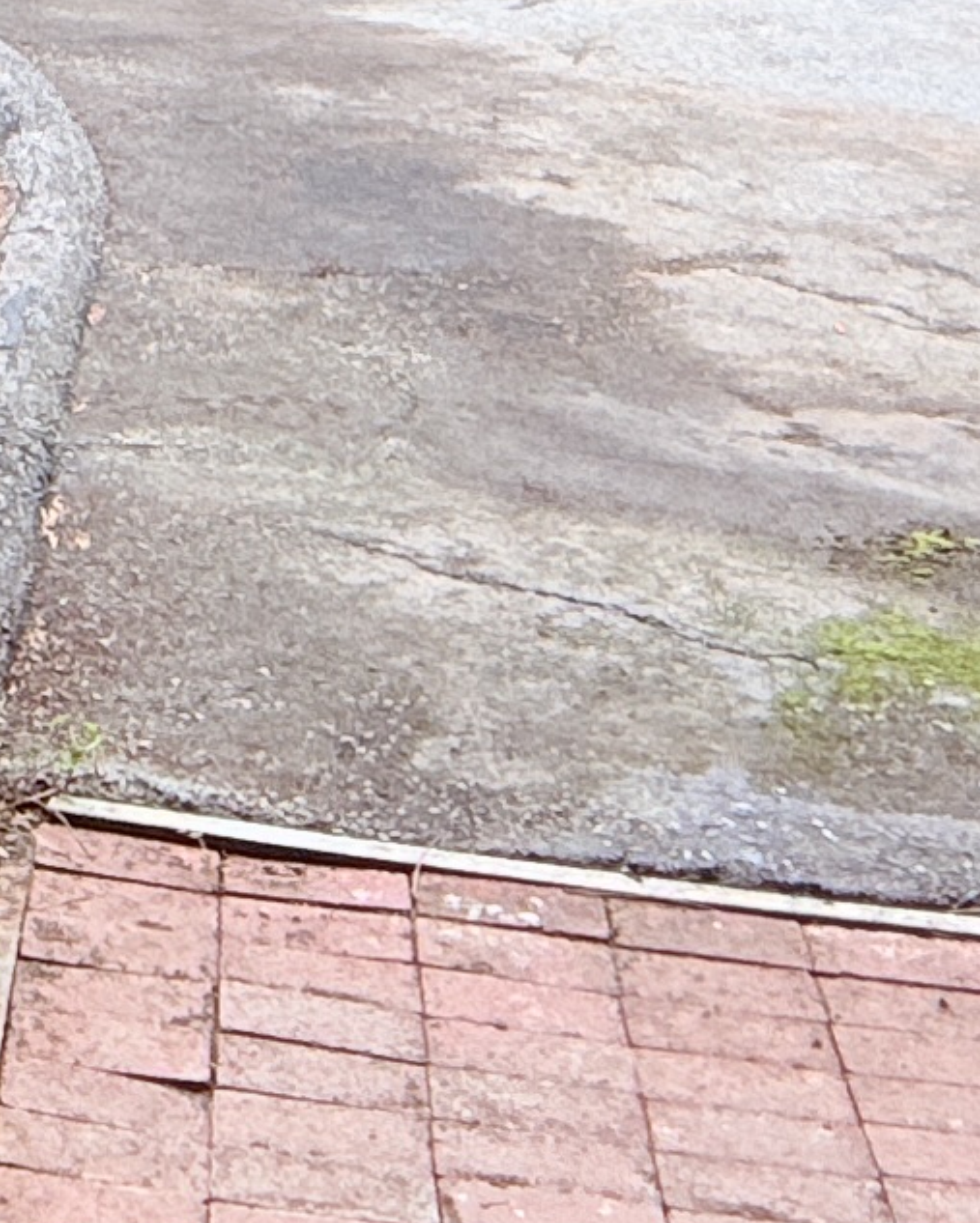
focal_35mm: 87
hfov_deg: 16.5
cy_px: -746
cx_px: -373
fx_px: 3152
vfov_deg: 18.7
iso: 64
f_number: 2.2
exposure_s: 1/99
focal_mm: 2.22
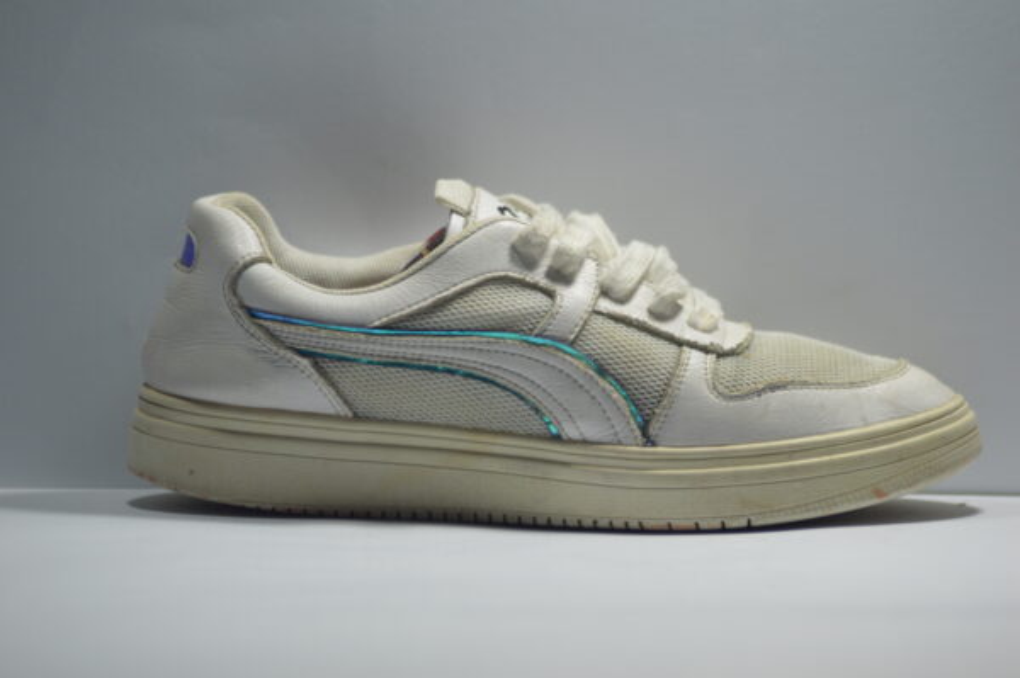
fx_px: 5733
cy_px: 339
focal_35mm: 202
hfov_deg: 10.2
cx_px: 510
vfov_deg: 6.8
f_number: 4.2
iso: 400
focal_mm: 135
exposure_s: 1/160
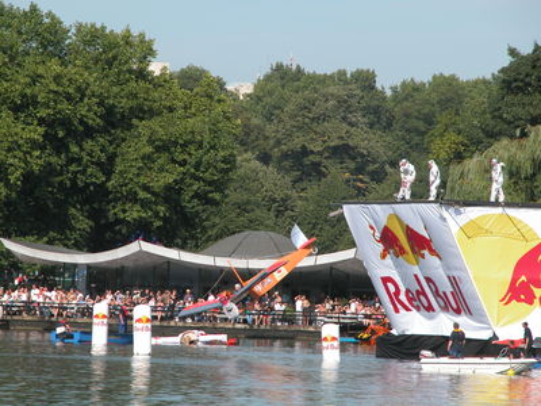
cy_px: 203
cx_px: 270
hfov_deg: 7.1
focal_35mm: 280
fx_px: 4376
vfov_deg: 5.3
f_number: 6.6
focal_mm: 71.2
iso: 100
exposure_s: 1/337
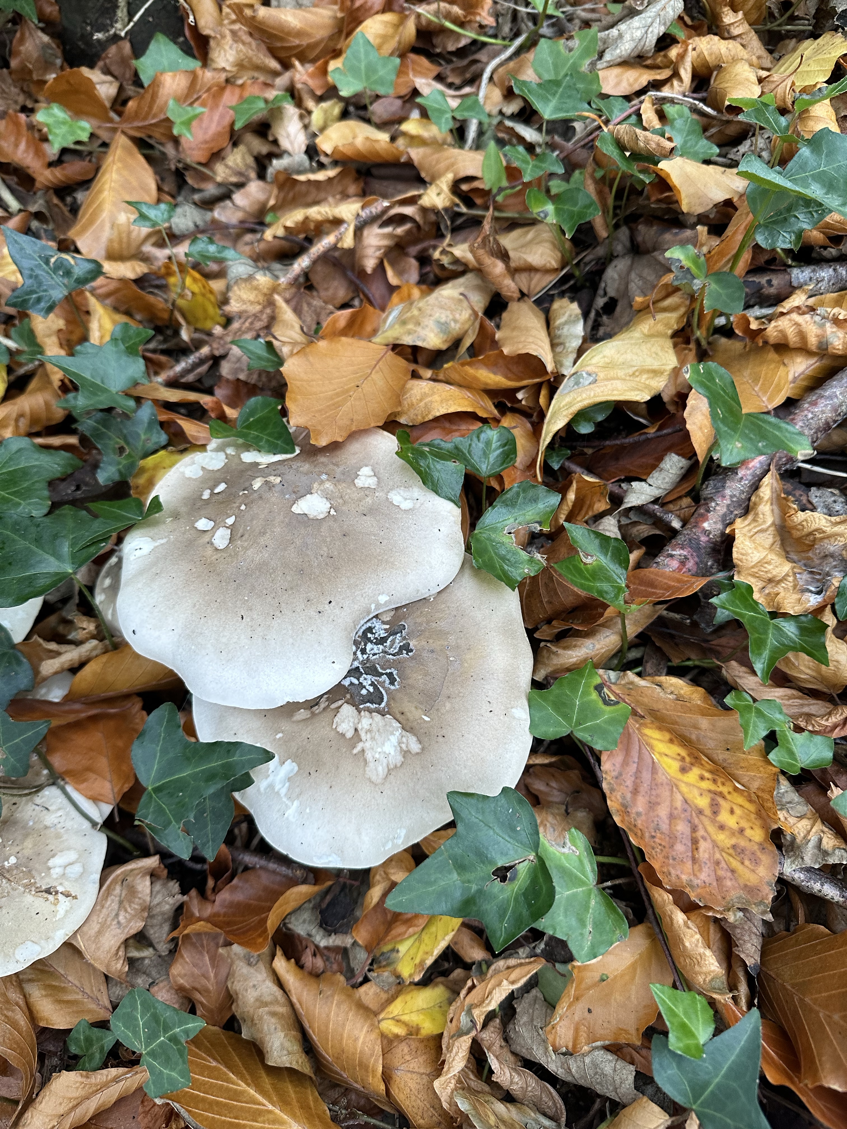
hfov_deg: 56.8
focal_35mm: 24
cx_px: 424
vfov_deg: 71.6
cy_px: 564
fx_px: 783
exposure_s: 1/120
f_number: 1.78
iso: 250
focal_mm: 6.86
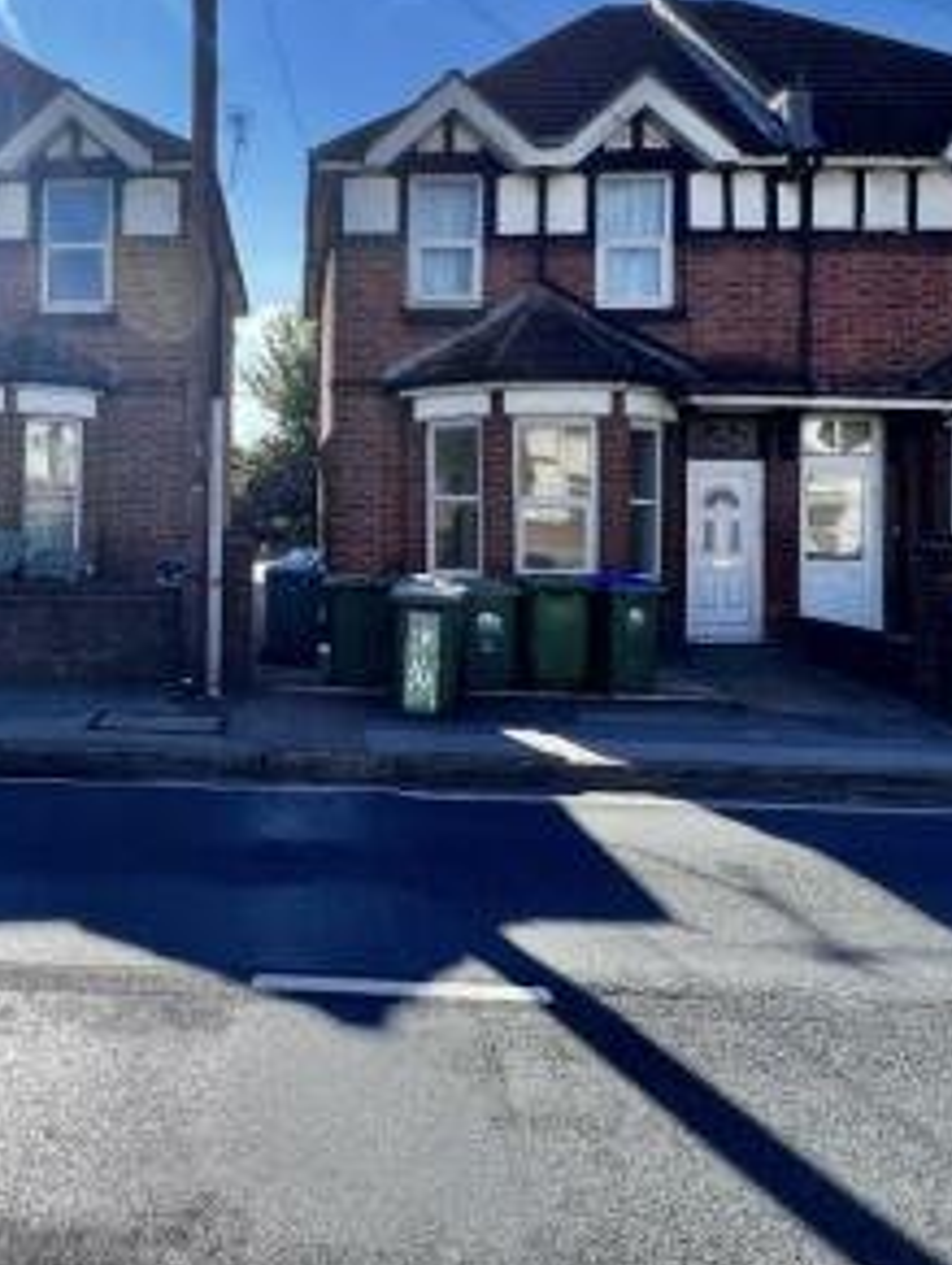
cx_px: 241
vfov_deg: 66.6
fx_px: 951
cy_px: 502
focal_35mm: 26
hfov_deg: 51.0
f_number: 1.8
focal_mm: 1.57
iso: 32
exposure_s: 1/713
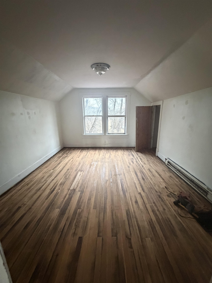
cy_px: 142
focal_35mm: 14
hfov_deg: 85.7
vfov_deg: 102.1
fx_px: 114
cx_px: 106
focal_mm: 2.22
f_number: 2.2
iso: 1250
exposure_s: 1/60
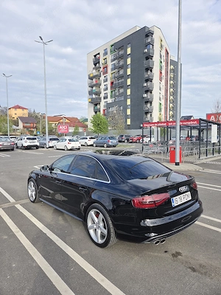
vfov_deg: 73.9
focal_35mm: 23
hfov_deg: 58.9
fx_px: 196
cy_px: 148
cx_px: 110
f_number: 1.8
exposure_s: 1/1667
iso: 80
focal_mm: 5.4
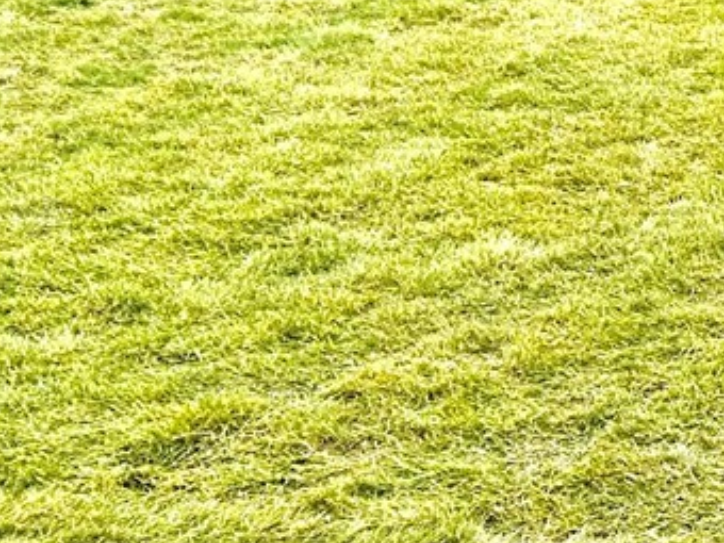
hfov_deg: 16.7
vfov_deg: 12.6
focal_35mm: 113
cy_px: -217
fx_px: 2363
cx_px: 843
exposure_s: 1/496
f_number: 1.78
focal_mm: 6.86
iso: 80
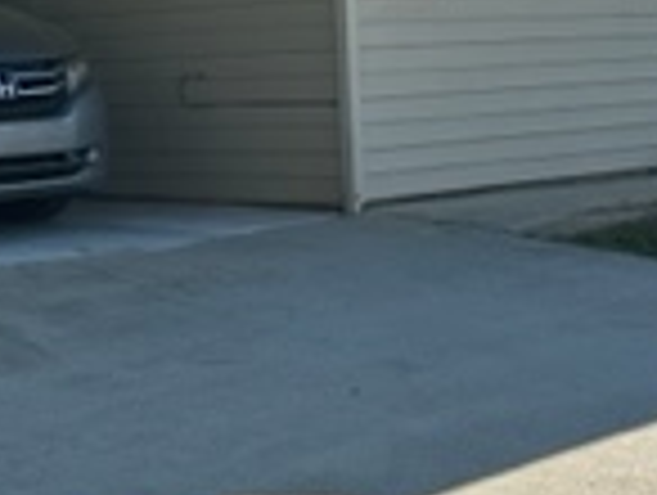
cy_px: 50
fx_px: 1996
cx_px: 144
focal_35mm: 105
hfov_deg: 18.5
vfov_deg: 14.0
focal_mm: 6.86
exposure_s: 1/3058
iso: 80
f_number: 1.78
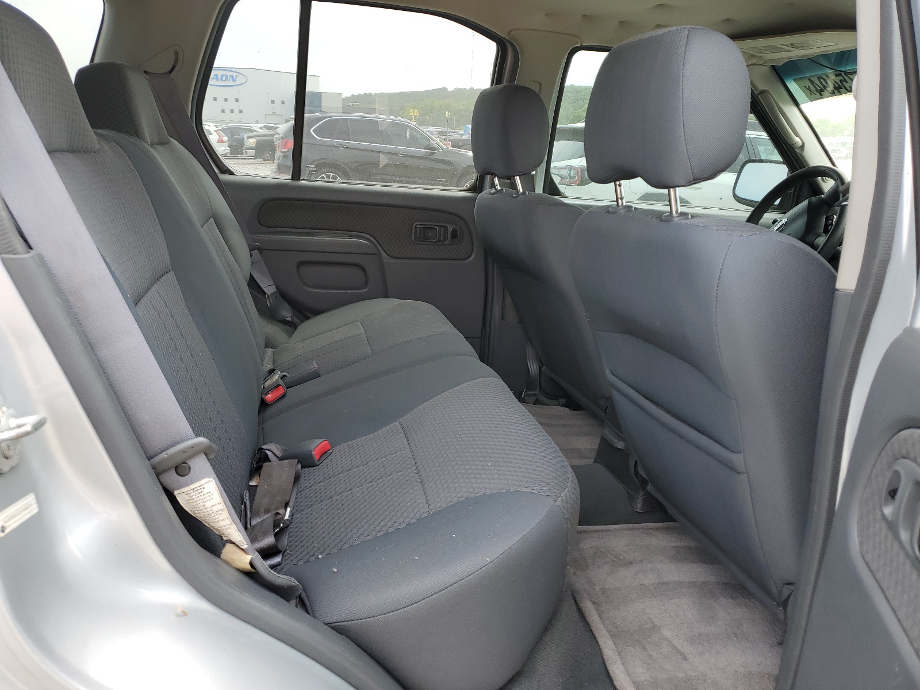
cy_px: 345
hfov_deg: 67.3
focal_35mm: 26
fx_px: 691
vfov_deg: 53.1
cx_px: 460
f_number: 1.5
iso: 50
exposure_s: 1/370
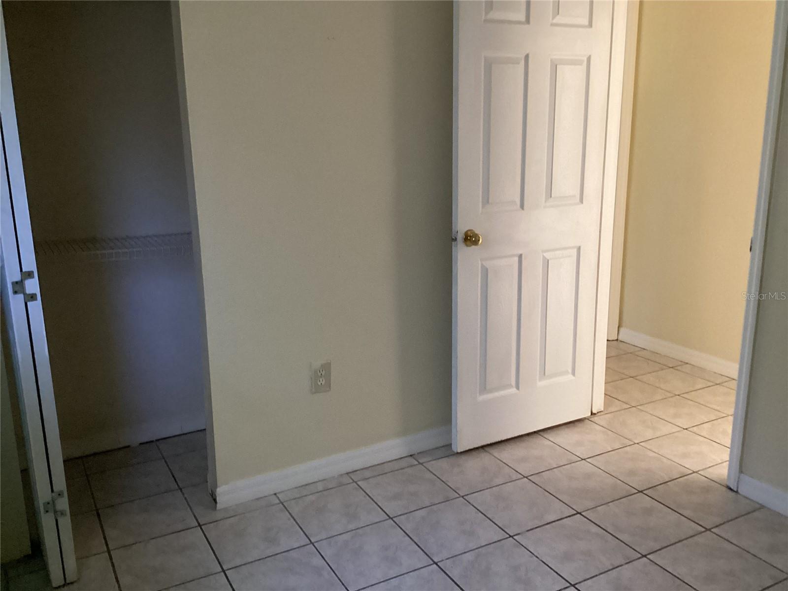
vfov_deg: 45.4
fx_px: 706
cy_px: 296
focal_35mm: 31
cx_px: 394
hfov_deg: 58.4
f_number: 2.4
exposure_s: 1/60
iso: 400
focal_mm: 3.3
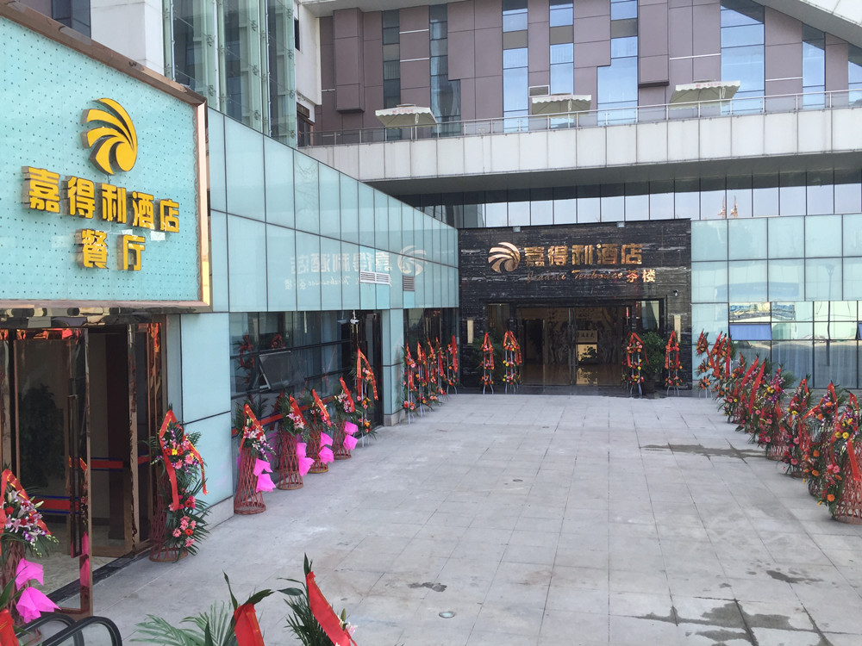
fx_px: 722
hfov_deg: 61.7
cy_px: 323
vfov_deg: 48.2
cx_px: 431
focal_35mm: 29
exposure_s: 1/356
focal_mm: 4.15
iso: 32
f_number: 2.2
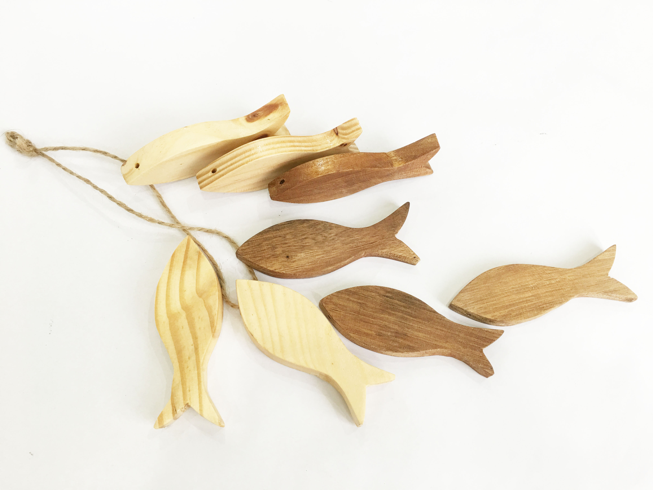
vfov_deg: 48.2
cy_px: 245
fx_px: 547
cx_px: 326
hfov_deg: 61.7
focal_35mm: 29
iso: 32
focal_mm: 4.15
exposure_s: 1/17
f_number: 2.2
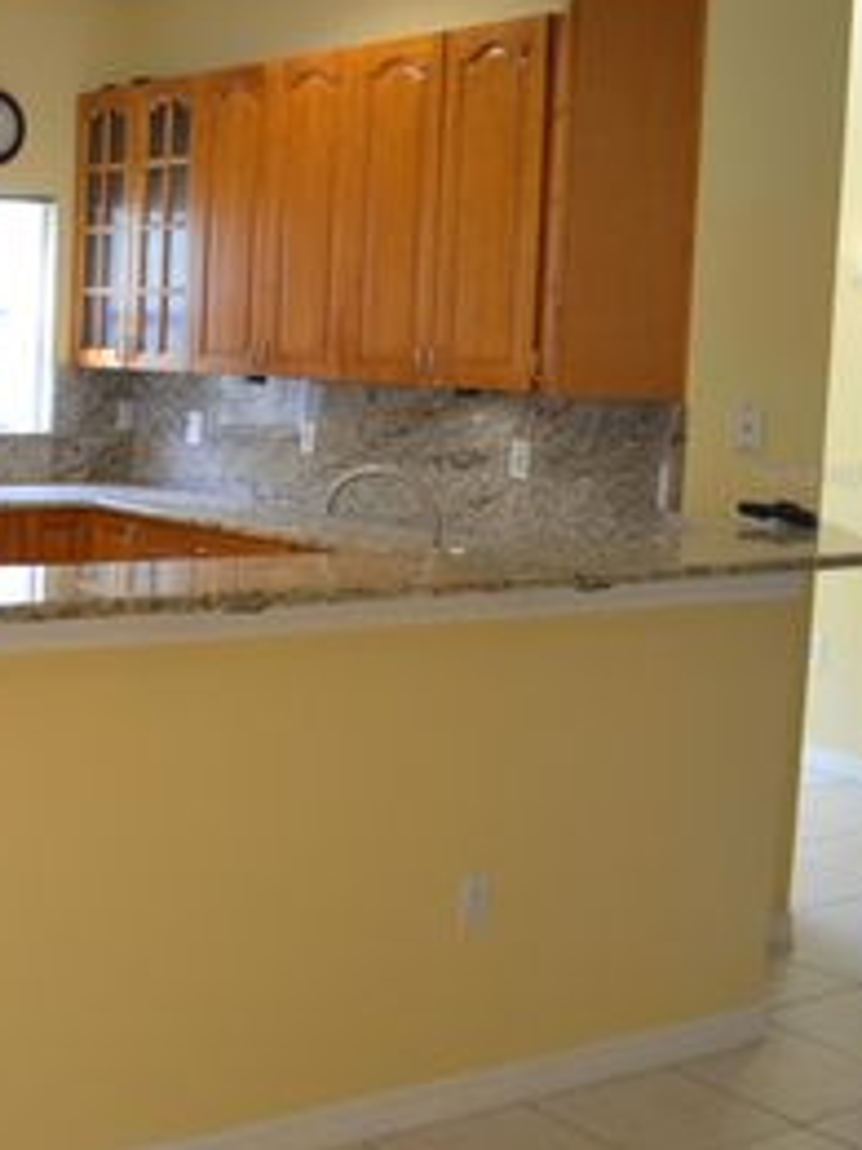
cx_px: -230
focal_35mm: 50
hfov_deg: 25.4
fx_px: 1660
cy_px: 475
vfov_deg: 38.1
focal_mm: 18
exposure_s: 1/50
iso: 800
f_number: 3.5
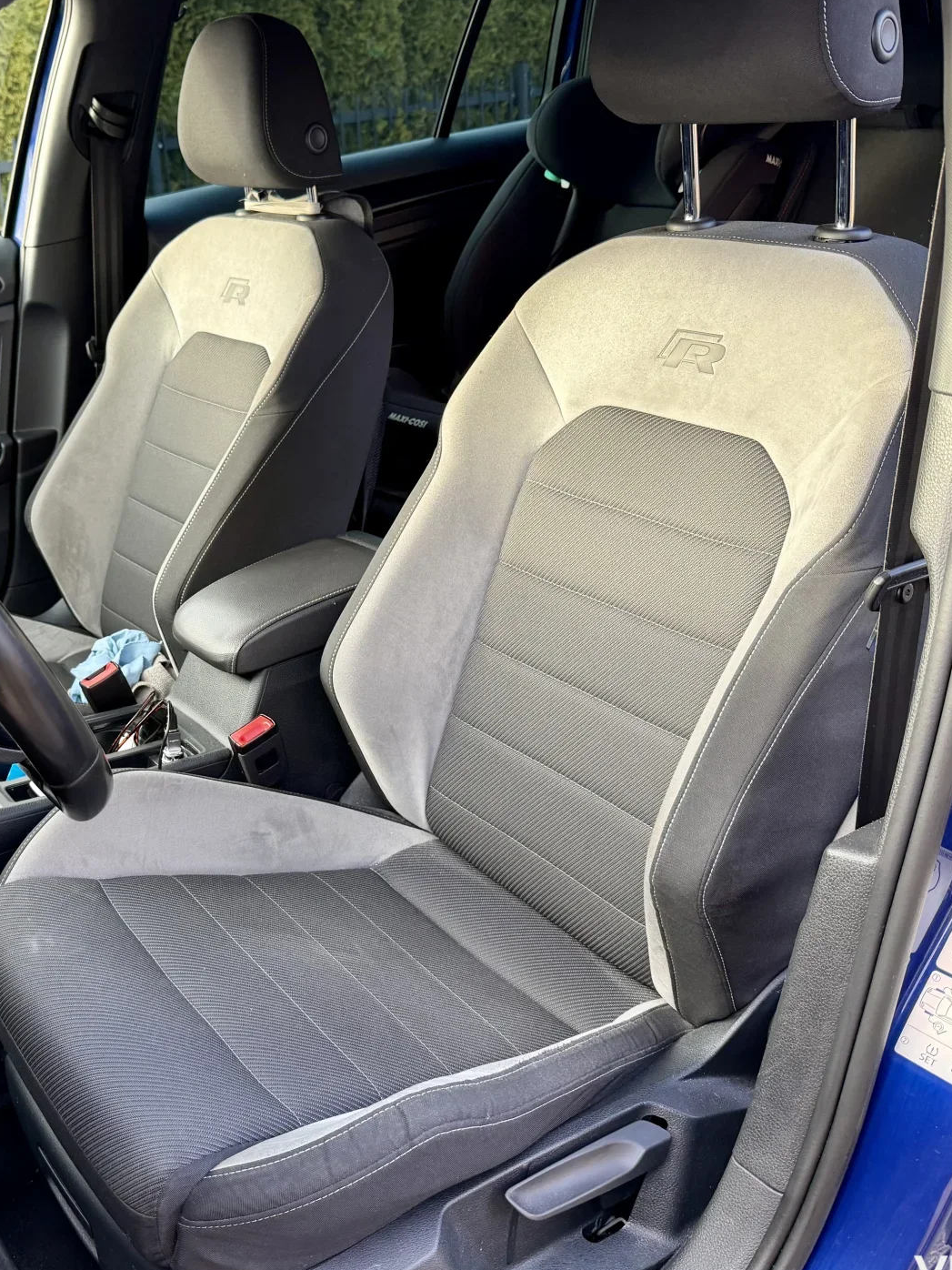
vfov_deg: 55.4
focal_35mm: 33
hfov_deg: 41.3
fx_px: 1210
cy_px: 643
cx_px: 207
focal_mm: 6.76
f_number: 1.78
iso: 125
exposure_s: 1/121
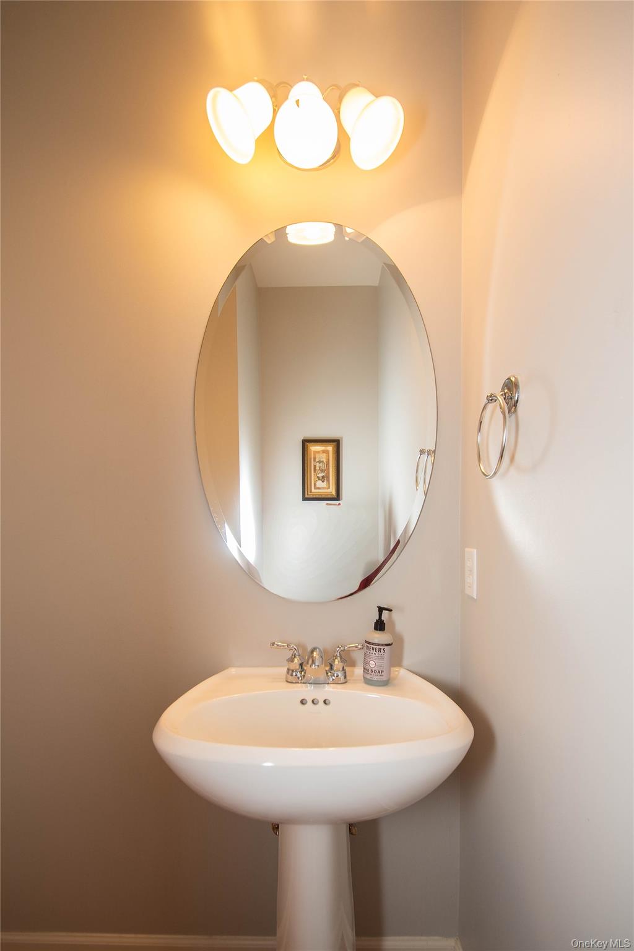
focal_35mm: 15
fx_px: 396
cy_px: 476
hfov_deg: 77.3
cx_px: 317
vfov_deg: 100.4
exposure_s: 1/60
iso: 320
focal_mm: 10
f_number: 5
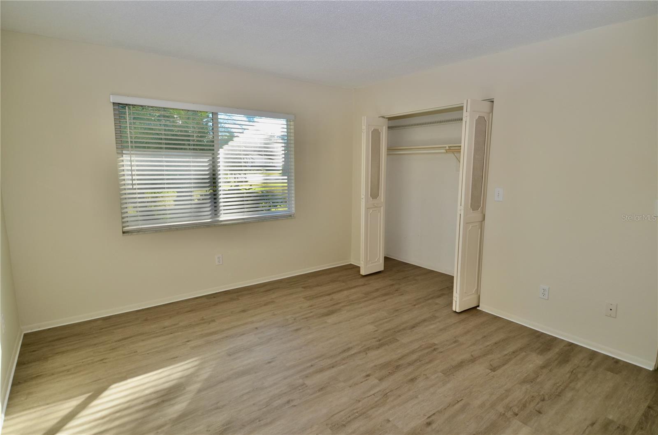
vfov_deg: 67.1
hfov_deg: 90.1
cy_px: 218
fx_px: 328
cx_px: 329
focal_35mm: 18
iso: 125
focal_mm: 12
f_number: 5.6
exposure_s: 1/125
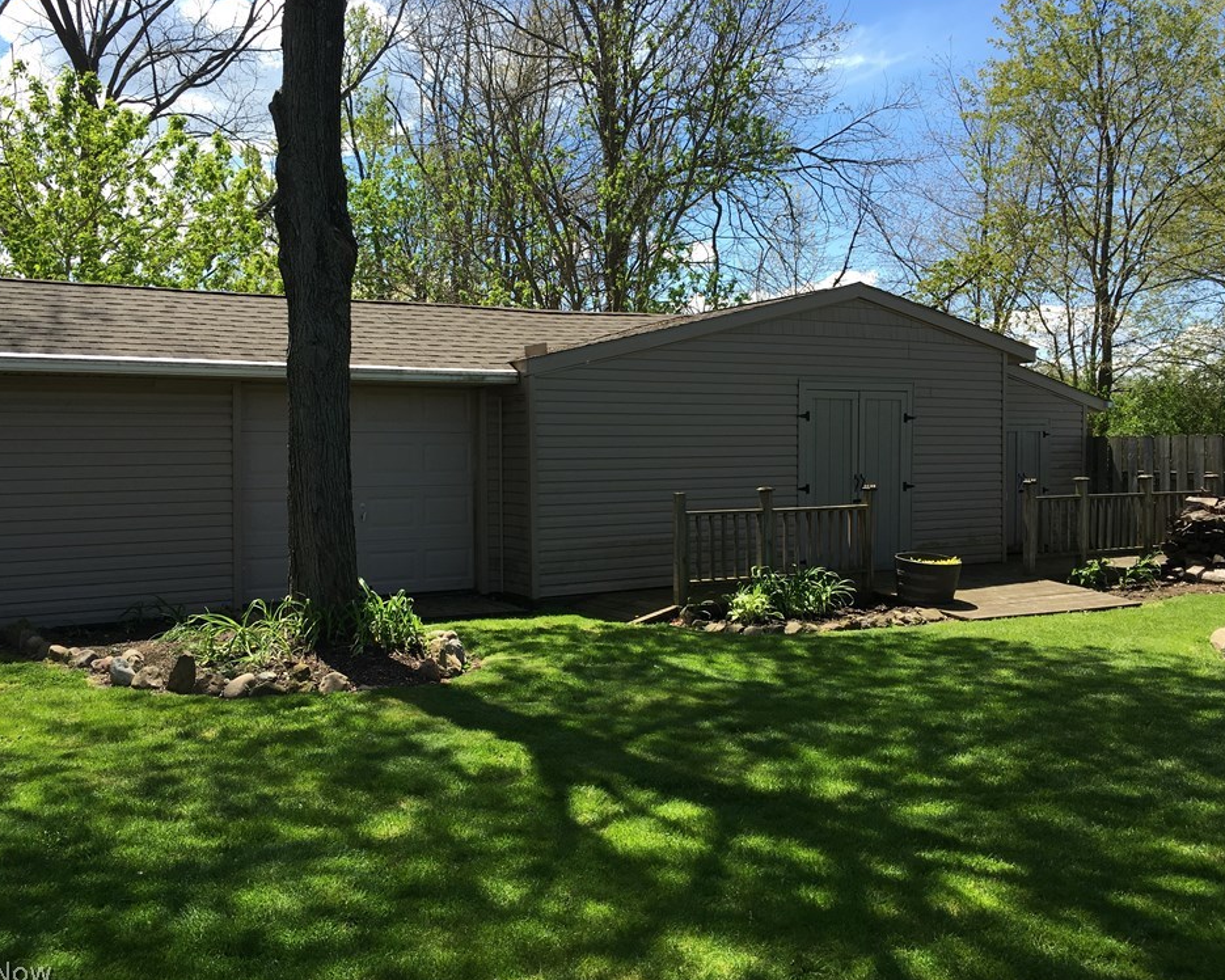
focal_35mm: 31
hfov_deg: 57.2
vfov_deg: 47.1
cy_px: 491
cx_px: 587
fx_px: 1124
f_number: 2.2
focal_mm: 4.15
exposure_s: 1/777
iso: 25
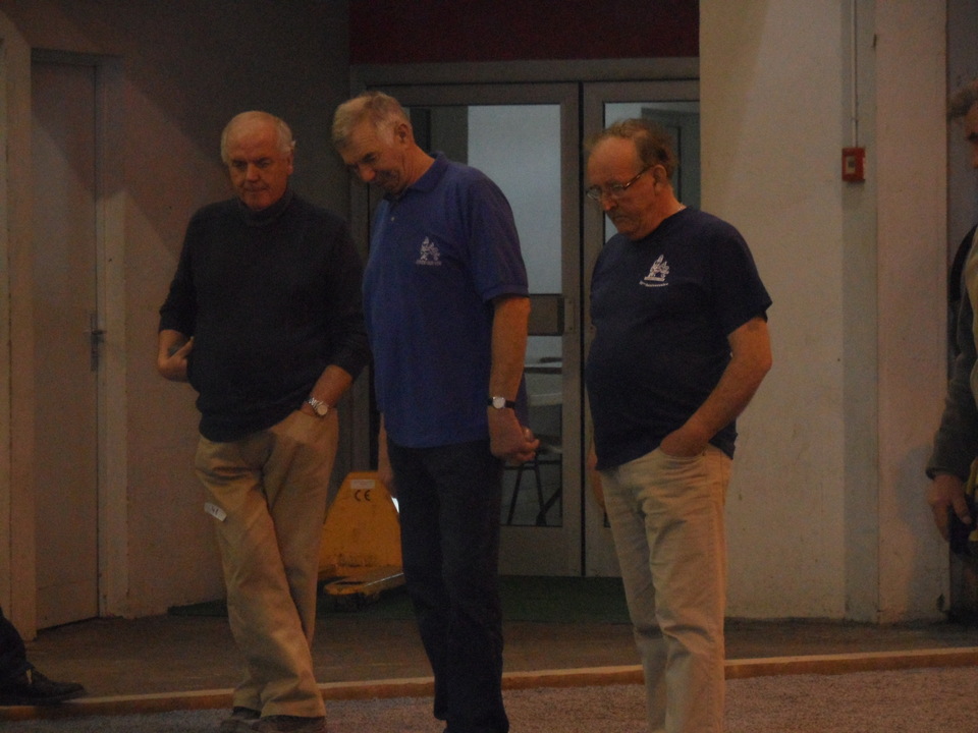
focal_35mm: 150
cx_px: 489
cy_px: 366
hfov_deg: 13.2
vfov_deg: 9.9
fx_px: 4238
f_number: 4.4
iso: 640
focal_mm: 24.6
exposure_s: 1/60
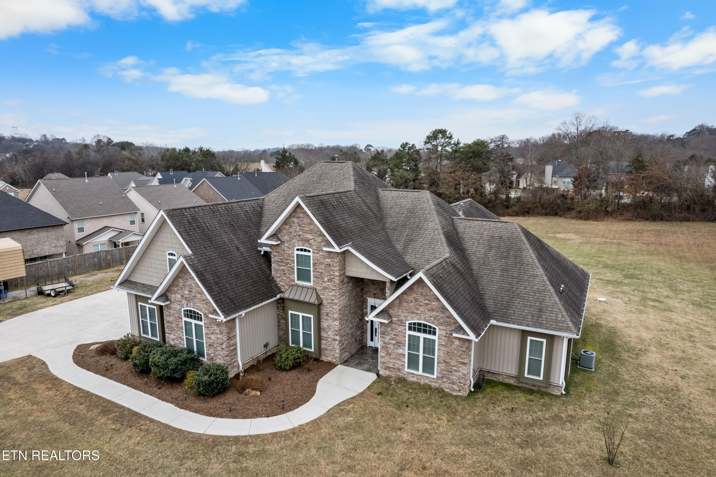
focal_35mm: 22
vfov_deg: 57.2
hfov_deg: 78.6
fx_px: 437
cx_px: 358
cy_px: 238
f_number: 2.8
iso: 110
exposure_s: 1/50
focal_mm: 8.38
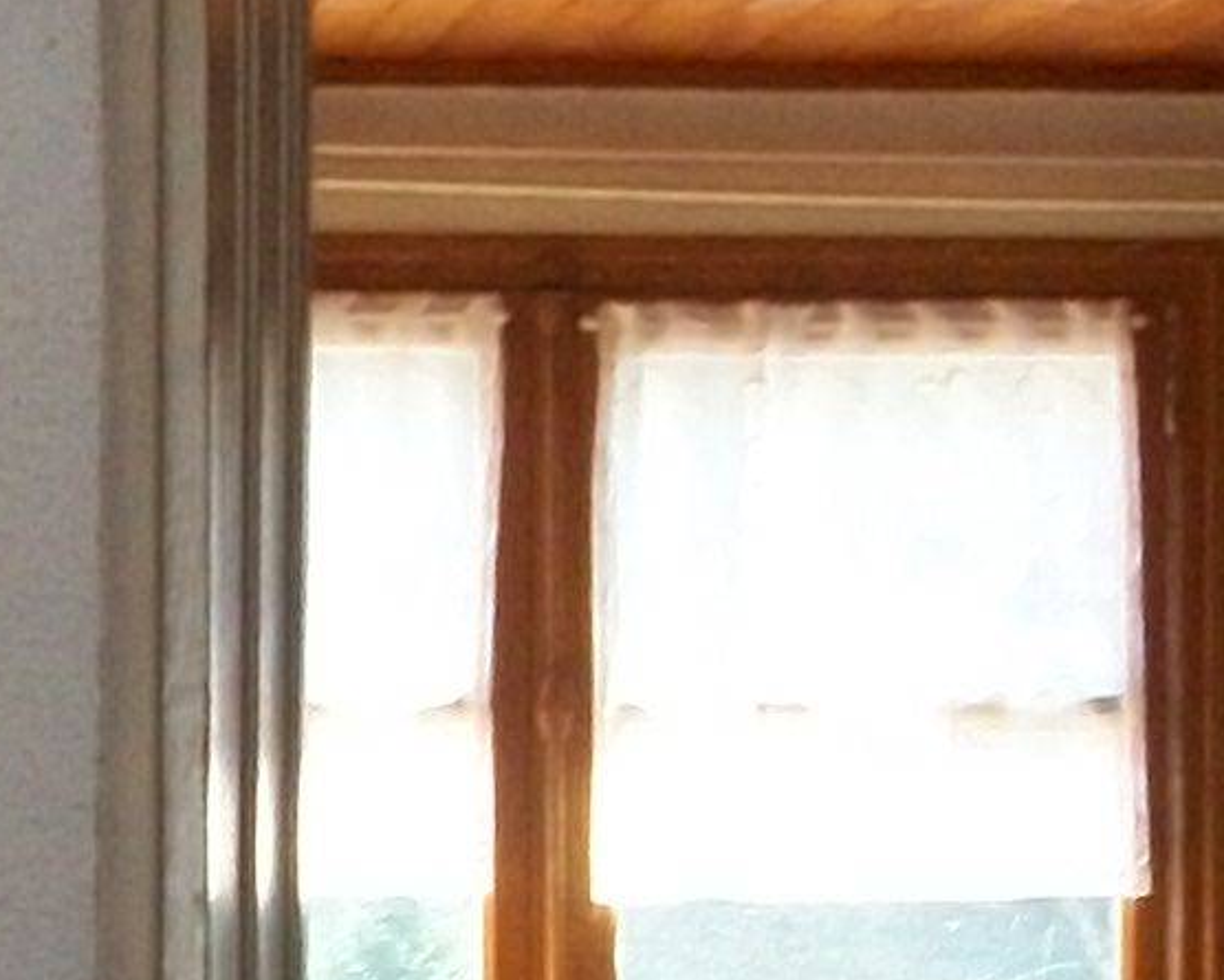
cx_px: -467
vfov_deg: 6.8
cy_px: 1489
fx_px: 8152
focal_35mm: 225
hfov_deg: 8.4
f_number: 3.1
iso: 160
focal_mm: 6.3
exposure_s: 1/60
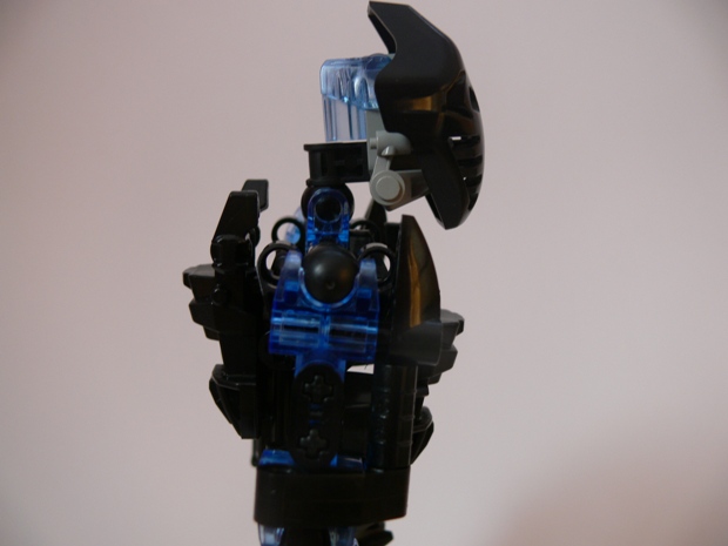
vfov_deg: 40.7
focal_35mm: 35
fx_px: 736
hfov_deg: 52.6
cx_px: 364
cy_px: 273
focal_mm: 7.4
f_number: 2.8
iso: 80
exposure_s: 1/30
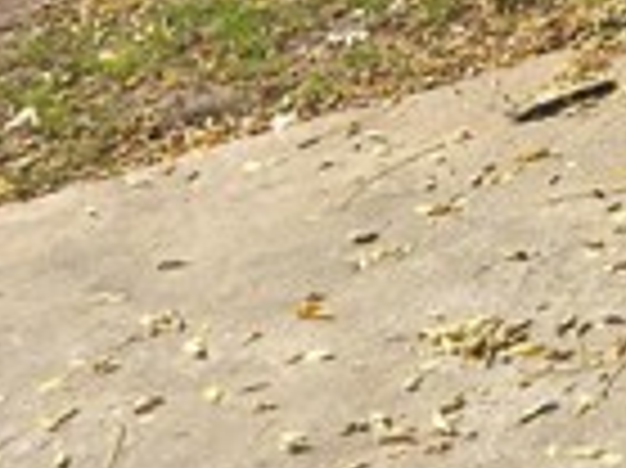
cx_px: 1401
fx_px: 1915
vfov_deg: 11.8
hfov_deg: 14.2
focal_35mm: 106
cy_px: -590
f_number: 1.7
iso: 12
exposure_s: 1/494
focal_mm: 6.3
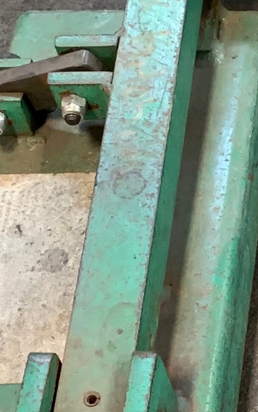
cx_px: 544
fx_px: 1395
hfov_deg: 9.7
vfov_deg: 16.8
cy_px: 228
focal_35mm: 124
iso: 250
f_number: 1.8
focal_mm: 4.25
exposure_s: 1/60
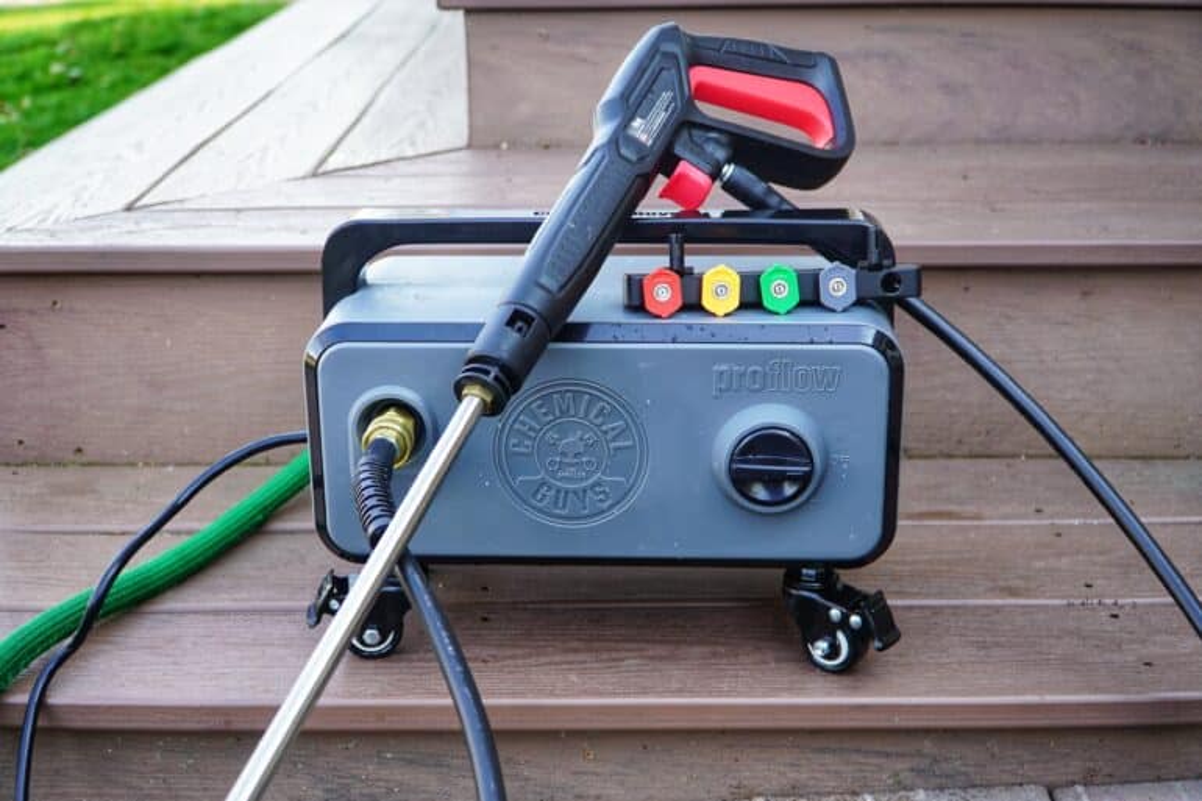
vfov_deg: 31.2
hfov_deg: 45.4
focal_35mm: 43
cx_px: 601
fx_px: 1435
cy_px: 400
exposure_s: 1/60
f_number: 4
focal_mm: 29
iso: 125
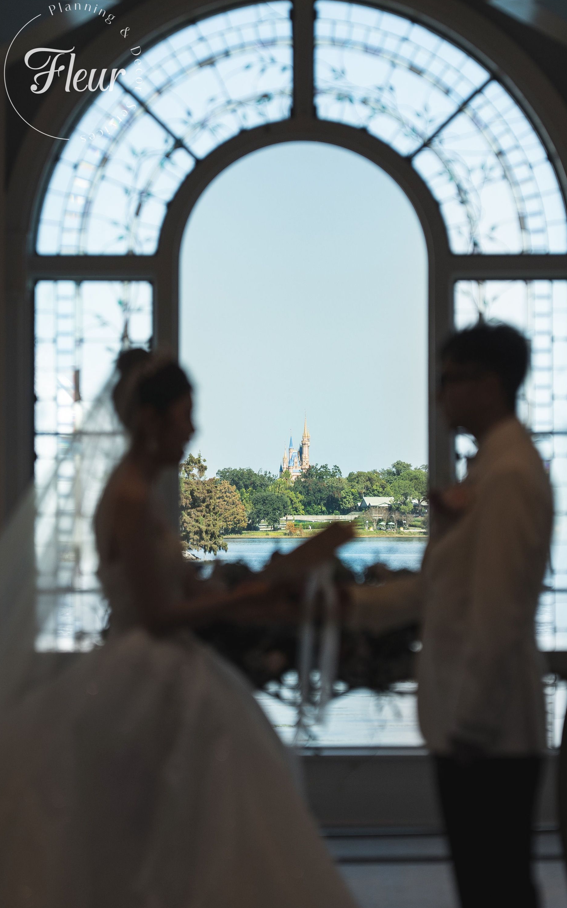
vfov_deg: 19.3
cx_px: 303
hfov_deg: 12.1
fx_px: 2670
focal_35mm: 108
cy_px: 454
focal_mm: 70
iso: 200
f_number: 2
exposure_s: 1/2000
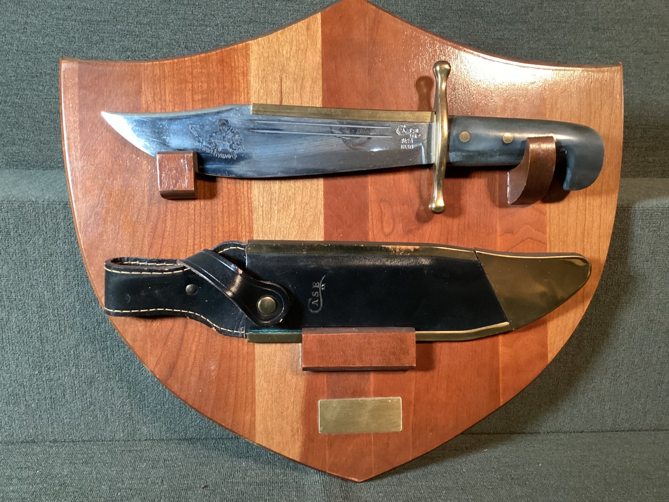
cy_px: 251
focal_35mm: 31
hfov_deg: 58.3
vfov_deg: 45.4
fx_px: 599
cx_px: 334
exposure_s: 1/50
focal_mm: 3.3
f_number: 2.4
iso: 320
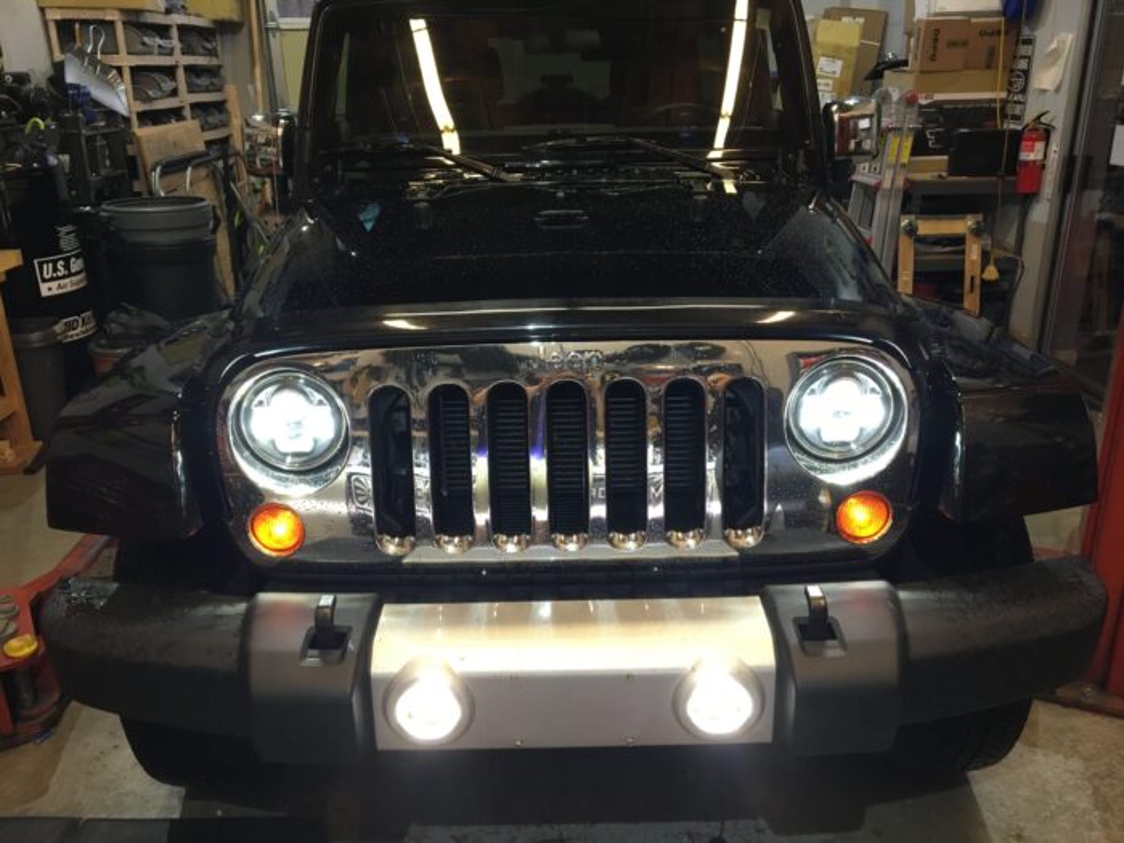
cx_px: 562
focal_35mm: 29
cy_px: 422
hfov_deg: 61.7
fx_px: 942
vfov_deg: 48.2
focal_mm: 4.15
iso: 100
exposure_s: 1/30
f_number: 2.2
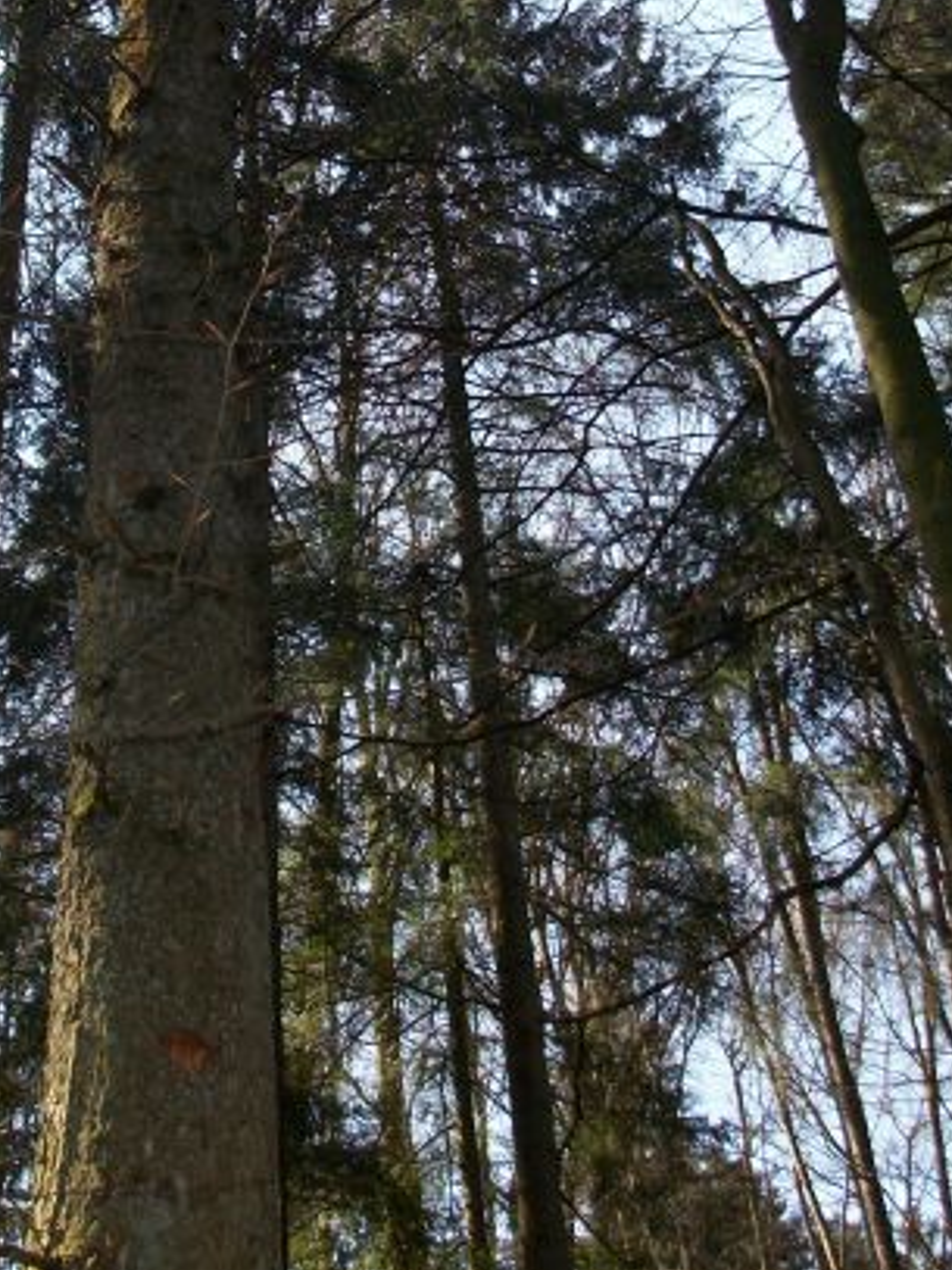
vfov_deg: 31.0
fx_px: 2238
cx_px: 206
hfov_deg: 23.7
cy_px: 271
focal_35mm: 61
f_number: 2.9
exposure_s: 1/299
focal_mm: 5.7
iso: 80
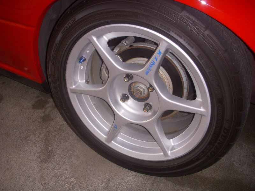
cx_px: 128
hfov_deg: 49.0
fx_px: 280
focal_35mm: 38
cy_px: 96
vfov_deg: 37.7
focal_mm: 6.3
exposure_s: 1/30
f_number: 3.3
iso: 100
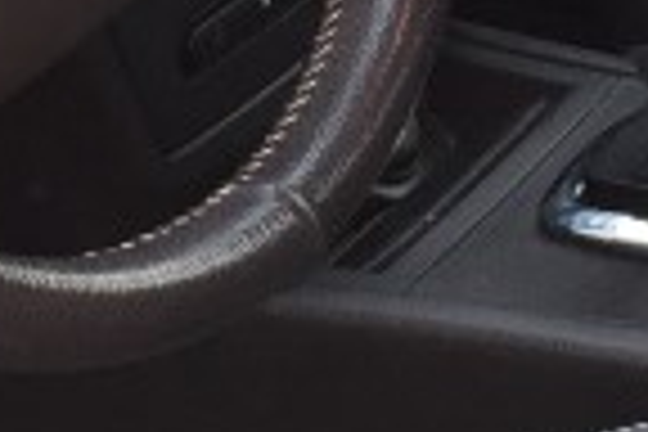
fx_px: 3852
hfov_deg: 9.6
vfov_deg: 6.2
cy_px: -472
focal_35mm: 214
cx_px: 580
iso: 50
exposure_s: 1/120
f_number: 2.2
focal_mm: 4.15
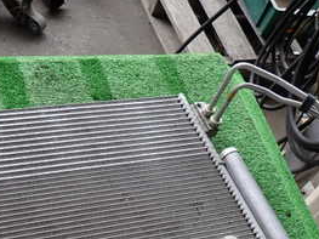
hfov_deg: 33.1
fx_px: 525
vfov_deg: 23.8
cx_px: 76
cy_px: 269
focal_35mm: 57
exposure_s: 1/200
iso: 100
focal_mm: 4.5
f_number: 2
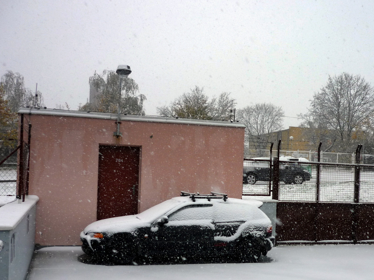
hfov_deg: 40.1
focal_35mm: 47
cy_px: 172
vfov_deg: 30.8
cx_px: 236
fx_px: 508
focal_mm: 5.5
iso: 100
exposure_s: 1/500
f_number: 2.8
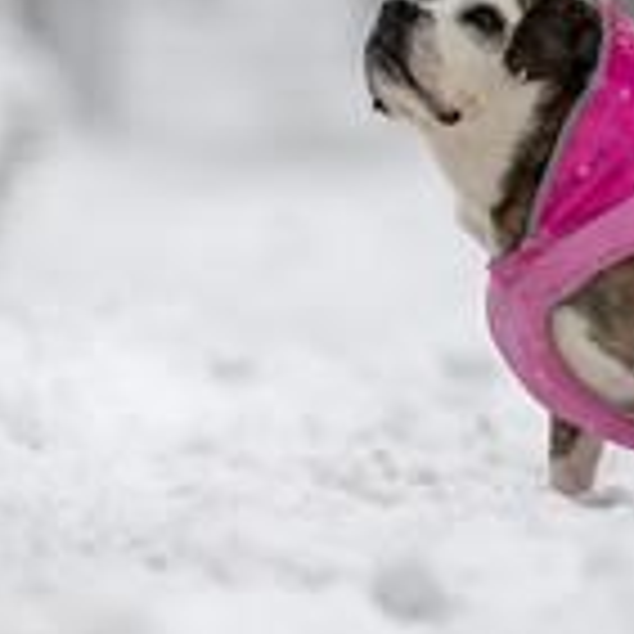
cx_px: 225
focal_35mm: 530
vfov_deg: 3.3
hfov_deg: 3.3
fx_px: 10982
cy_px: 560
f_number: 2
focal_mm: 135
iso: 100
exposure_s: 1/1600
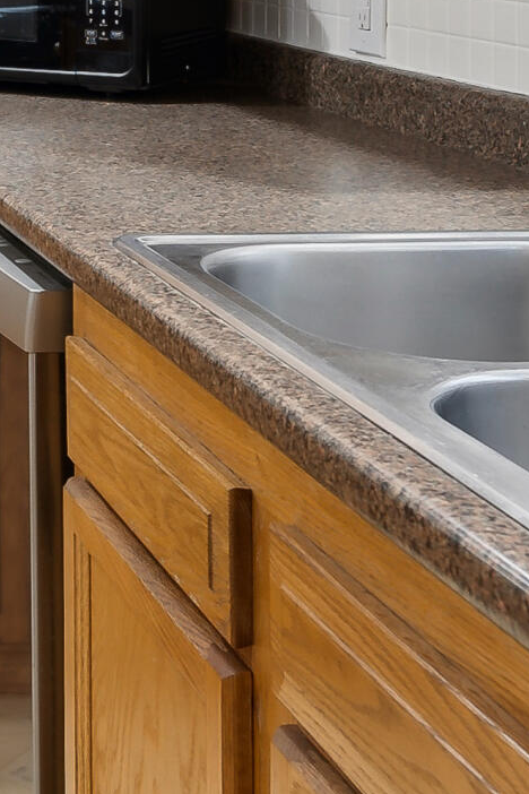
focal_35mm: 77
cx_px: -458
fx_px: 1697
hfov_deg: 15.1
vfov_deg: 24.7
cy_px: -50
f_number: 7.1
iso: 320
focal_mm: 18
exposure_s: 1/6
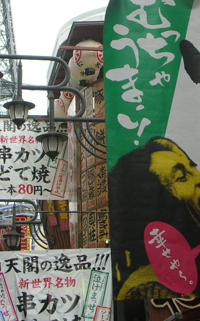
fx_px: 1021
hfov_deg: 11.2
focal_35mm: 117
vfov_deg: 17.7
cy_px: 67
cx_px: 125
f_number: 3.6
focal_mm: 10.2
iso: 50
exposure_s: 1/90.3
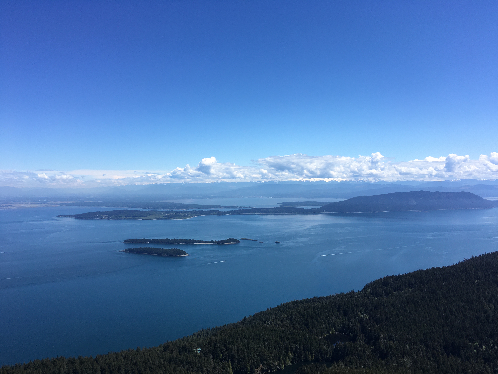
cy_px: 187
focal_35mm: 29
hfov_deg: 61.7
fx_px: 417
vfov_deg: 48.2
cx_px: 249
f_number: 2.2
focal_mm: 4.15
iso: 25
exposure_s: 1/2137
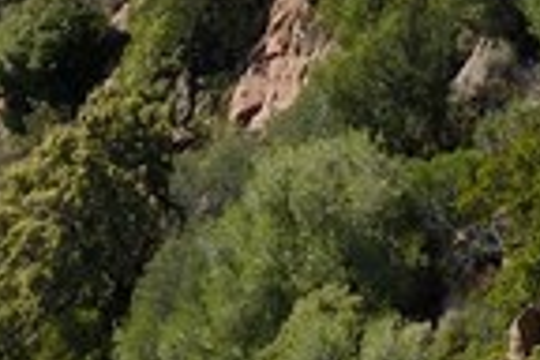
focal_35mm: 668
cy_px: -2092
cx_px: 1725
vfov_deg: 2.0
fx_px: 10019
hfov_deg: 3.0
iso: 200
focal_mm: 60
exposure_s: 1/500
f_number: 9
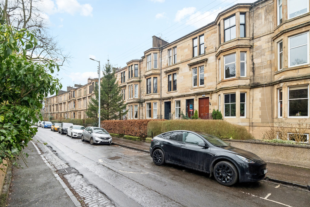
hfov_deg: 96.7
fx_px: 138
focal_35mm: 16
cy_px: 104
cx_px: 155
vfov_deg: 73.8
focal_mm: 16
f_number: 8
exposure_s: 1/100
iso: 2000
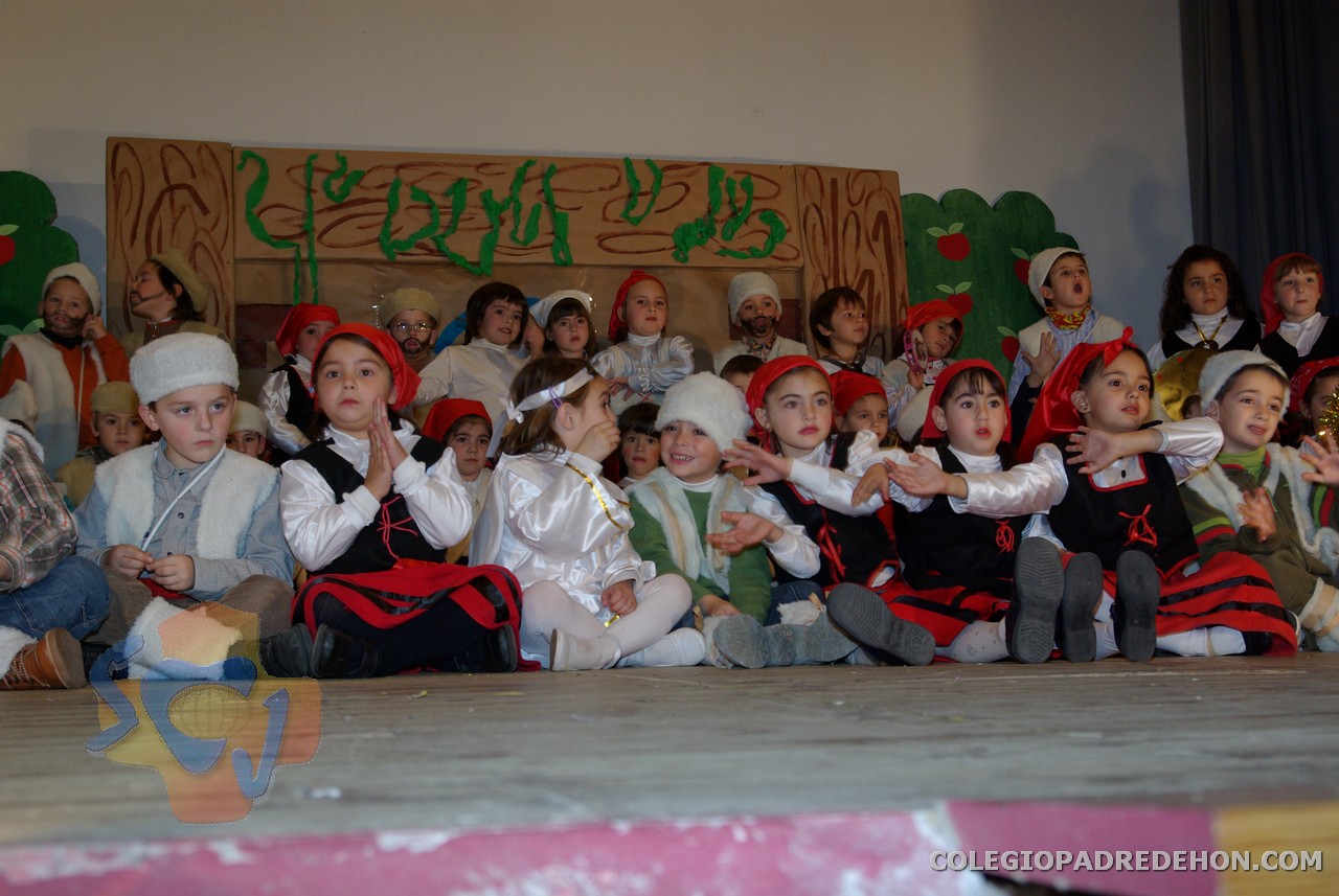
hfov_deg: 39.9
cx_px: 670
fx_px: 1843
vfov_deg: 27.3
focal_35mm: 50
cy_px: 448
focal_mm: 33
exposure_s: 1/45
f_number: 5.6
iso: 400
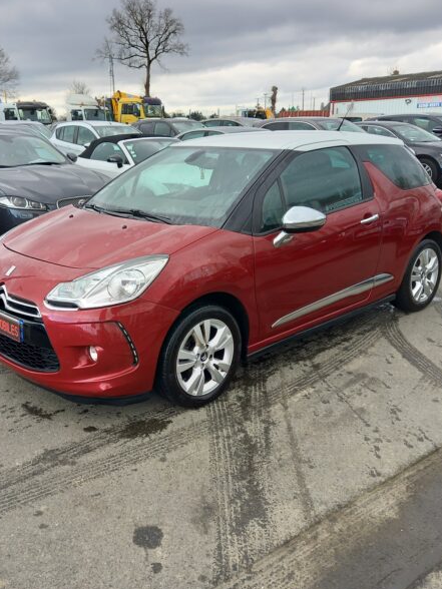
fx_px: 579
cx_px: 168
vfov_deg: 54.0
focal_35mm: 34
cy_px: 294
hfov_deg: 41.5
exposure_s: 1/100
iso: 40
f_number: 2
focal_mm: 4.6
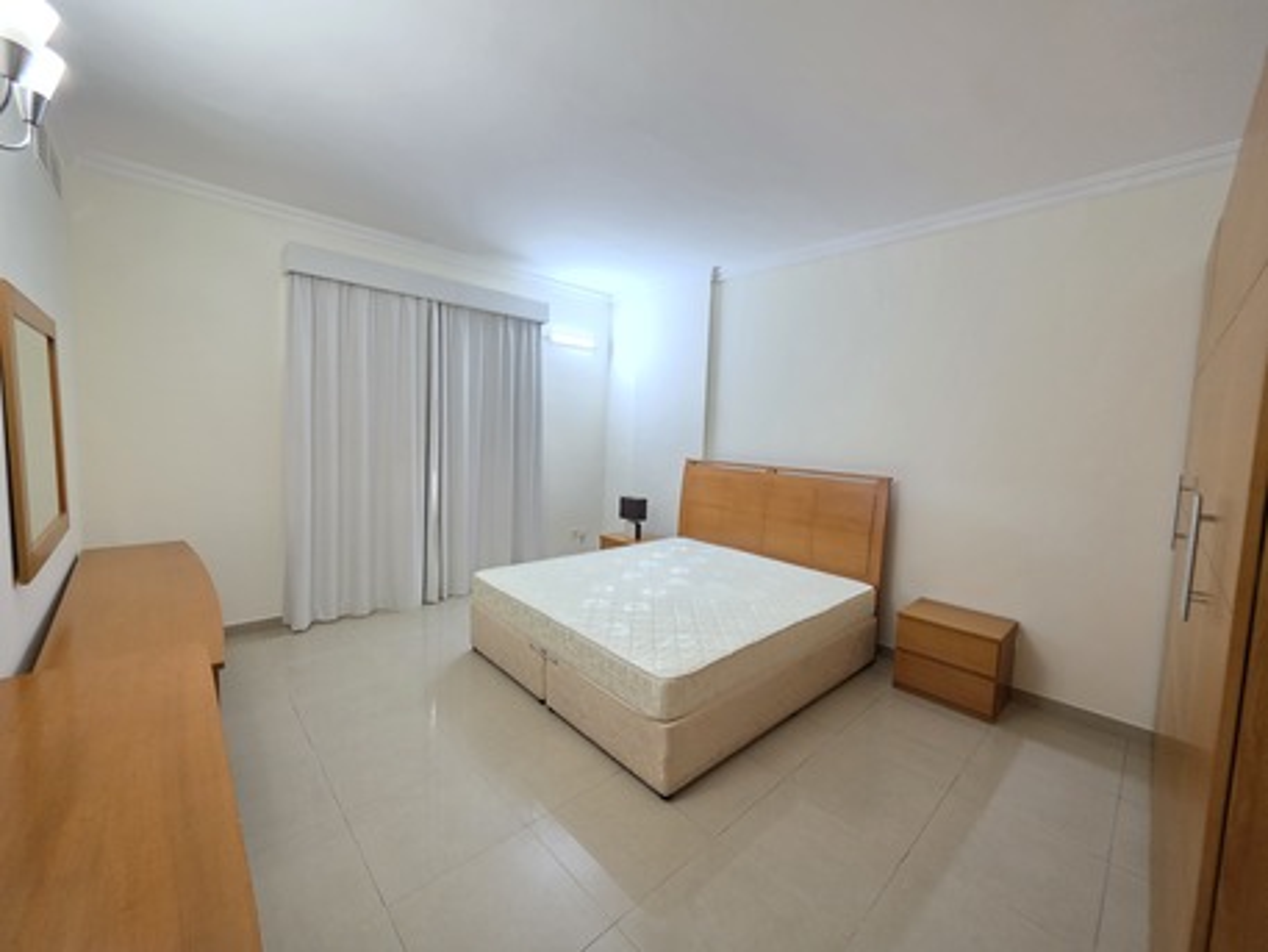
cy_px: 476
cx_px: 634
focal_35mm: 13
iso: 500
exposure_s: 1/50
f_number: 1.9
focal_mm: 2.2
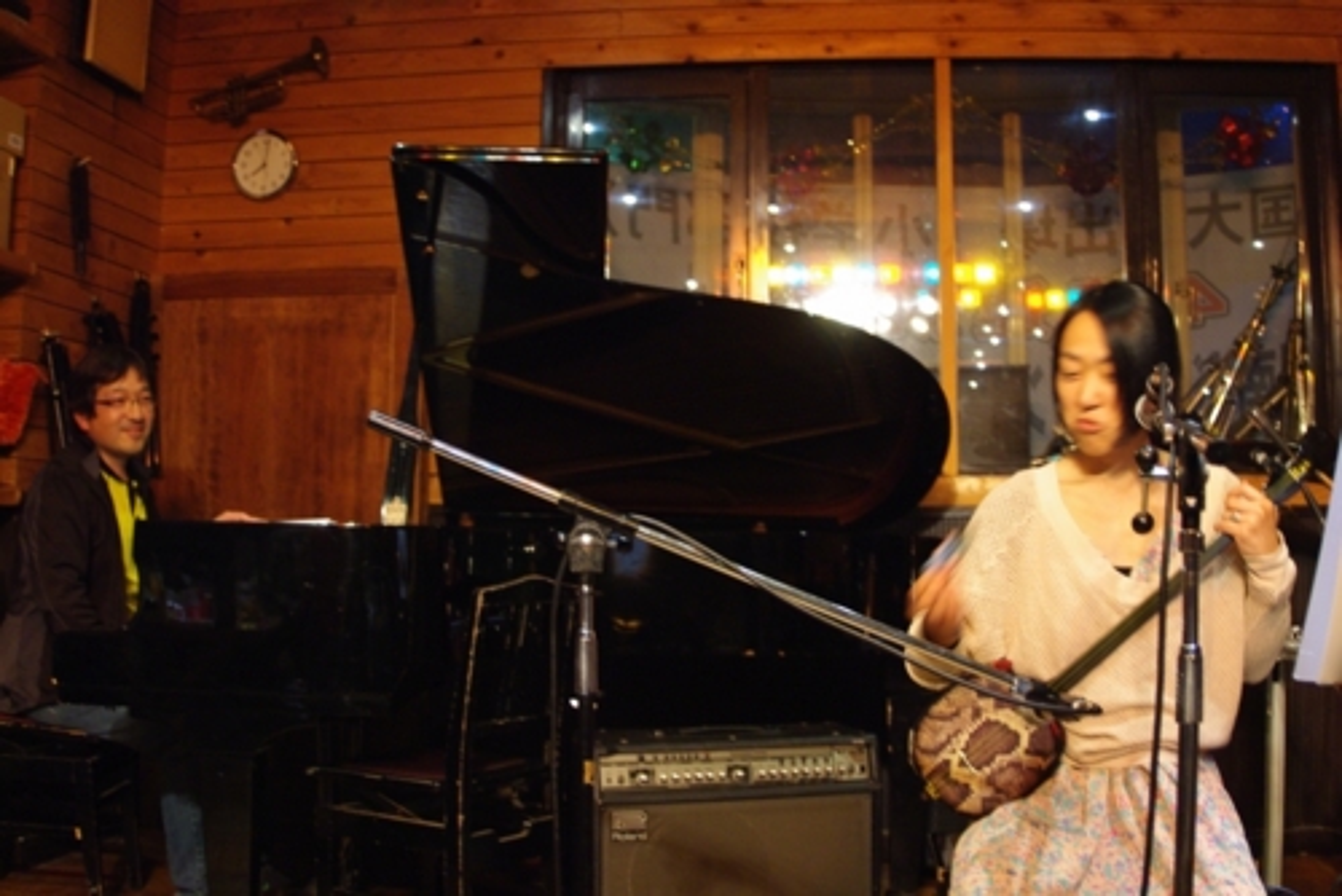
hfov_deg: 46.4
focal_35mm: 42
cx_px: 671
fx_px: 1567
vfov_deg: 31.9
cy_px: 448
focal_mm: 28
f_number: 4.5
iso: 800
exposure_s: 1/10
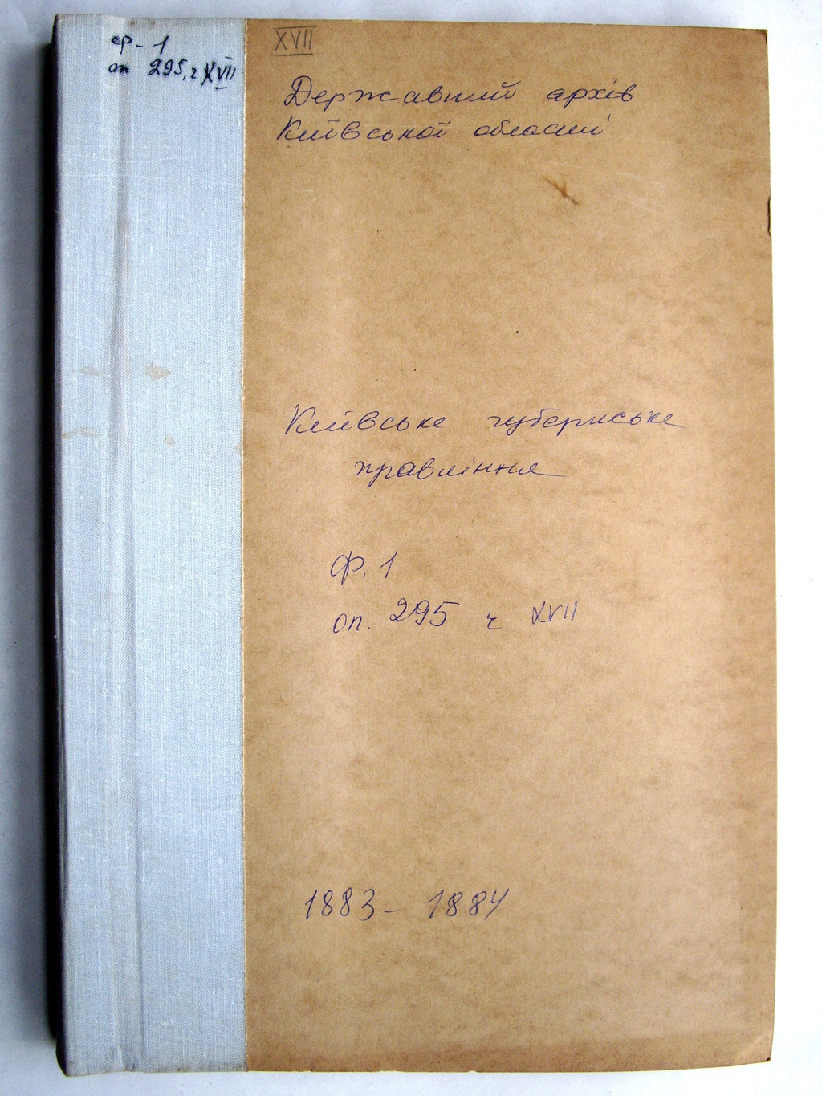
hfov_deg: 31.5
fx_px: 1456
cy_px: 548
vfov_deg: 41.2
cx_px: 411
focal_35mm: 46
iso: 200
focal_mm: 9.6
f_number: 3.1
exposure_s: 1/100
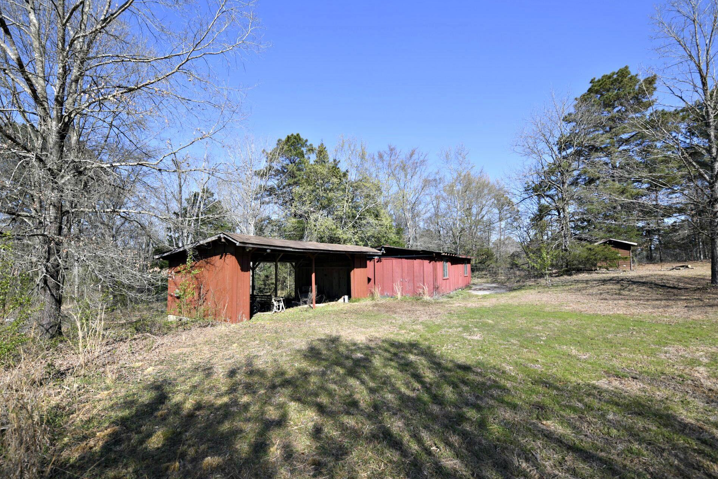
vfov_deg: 77.3
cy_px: 251
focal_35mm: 15
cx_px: 339
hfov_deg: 100.3
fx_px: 299
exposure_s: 1/160
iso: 64
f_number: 6.3
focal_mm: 14
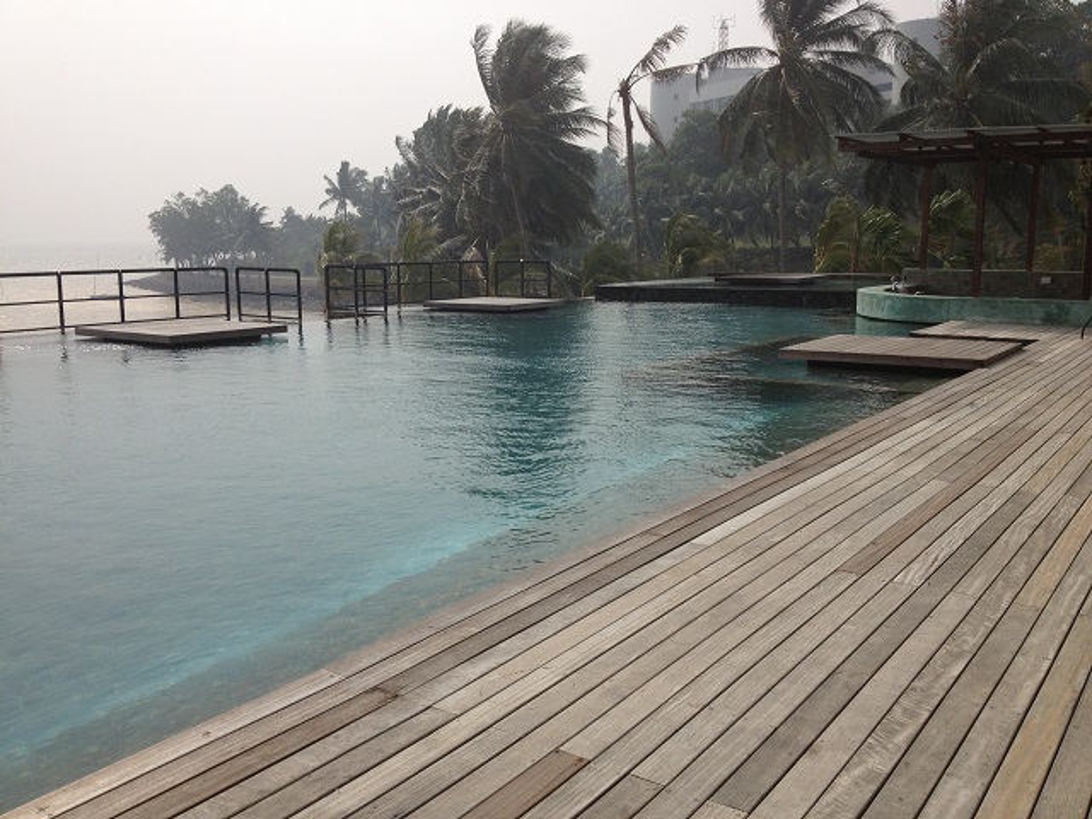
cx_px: 546
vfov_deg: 40.7
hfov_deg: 52.6
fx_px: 1104
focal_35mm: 35
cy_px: 410
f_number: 2.4
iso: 50
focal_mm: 4.28
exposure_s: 1/3690
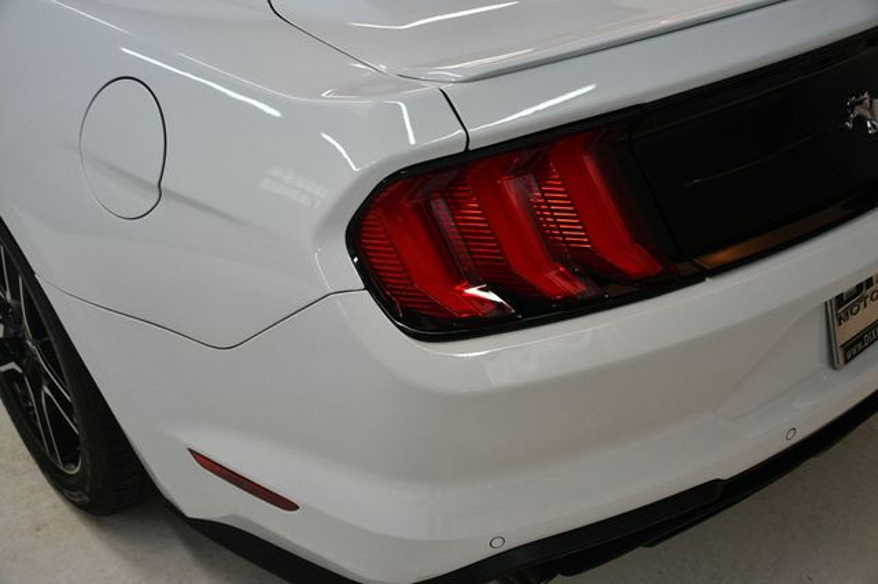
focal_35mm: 39
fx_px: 951
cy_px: 292
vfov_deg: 34.2
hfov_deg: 49.6
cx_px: 439
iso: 800
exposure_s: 1/160
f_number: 3.8
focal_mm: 26
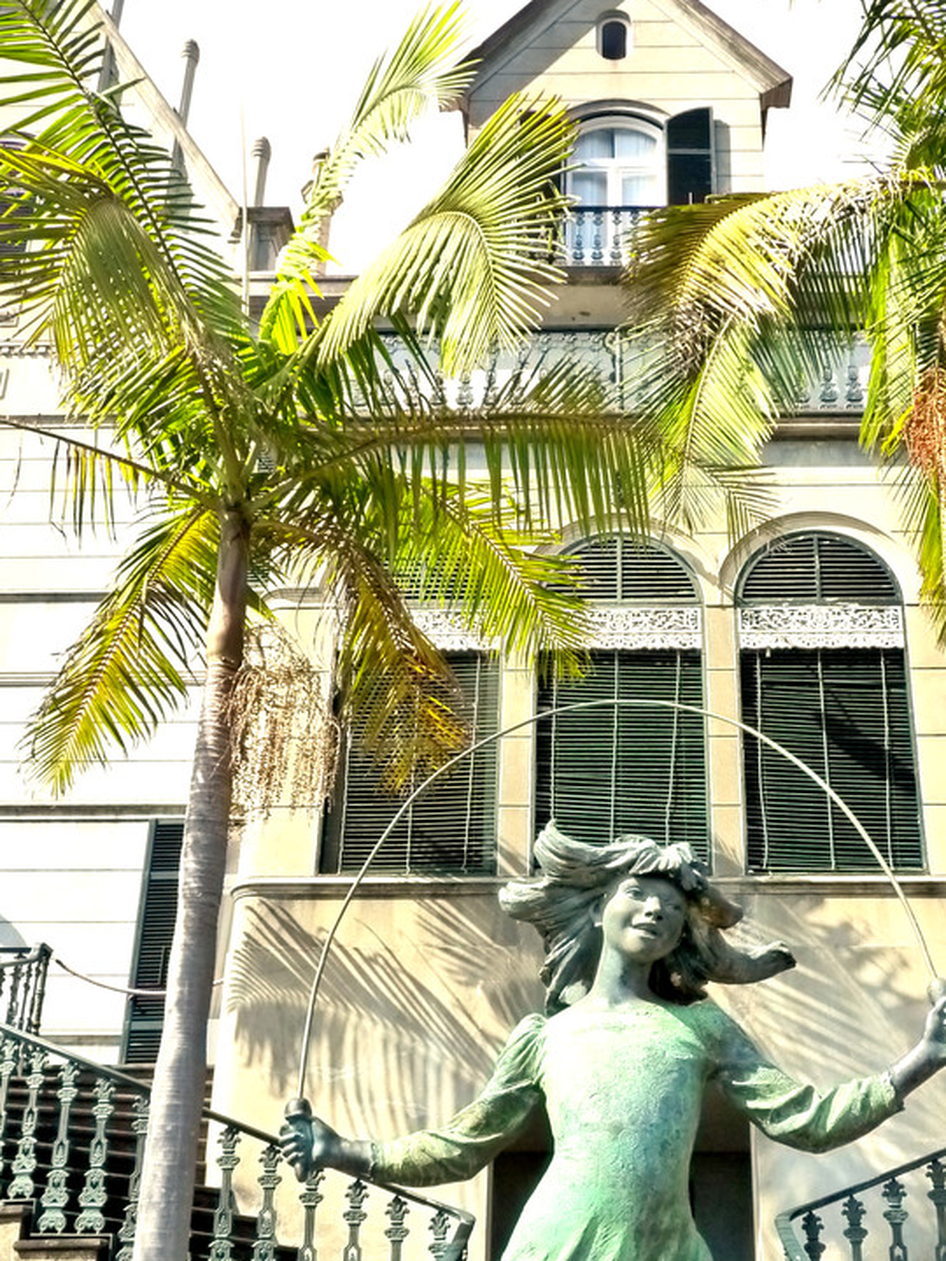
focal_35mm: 36
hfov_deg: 39.4
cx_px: 587
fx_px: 1312
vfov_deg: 50.5
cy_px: 835
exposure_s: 1/250
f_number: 5.6
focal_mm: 4.8
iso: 400
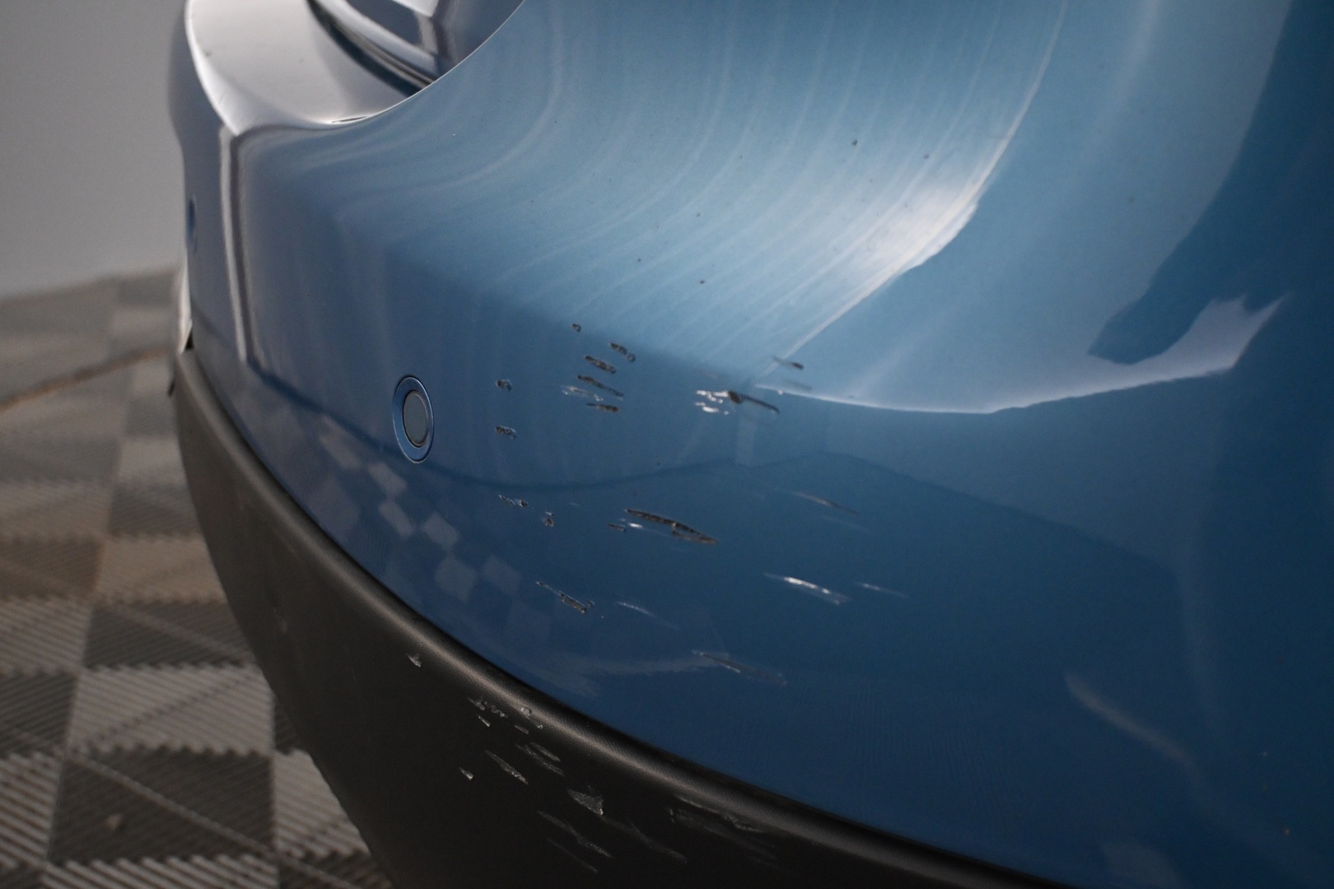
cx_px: 667
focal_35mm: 49
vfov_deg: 27.7
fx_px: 1806
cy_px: 444
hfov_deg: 40.5
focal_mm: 32.5
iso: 2200
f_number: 5
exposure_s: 1/125
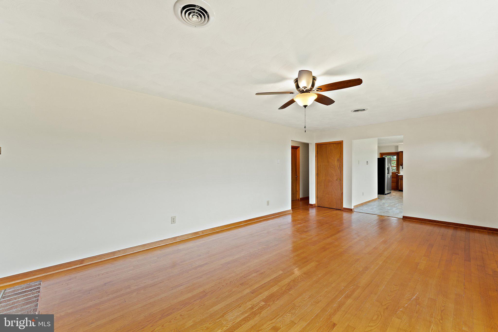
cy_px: 166
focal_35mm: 14
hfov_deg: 104.3
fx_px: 194
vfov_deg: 81.2
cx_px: 249
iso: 640
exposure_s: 1/13
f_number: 8
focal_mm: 14
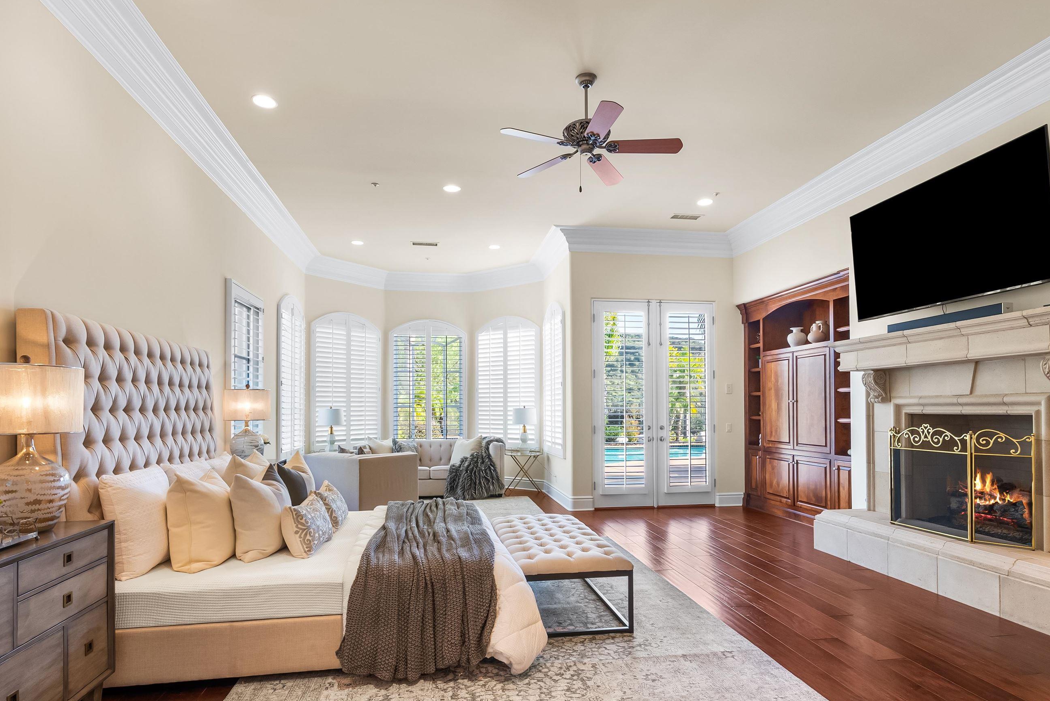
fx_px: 554
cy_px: 394
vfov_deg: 64.4
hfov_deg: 86.9
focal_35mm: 19
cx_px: 519
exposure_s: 1/3
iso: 640
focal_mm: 16
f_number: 11
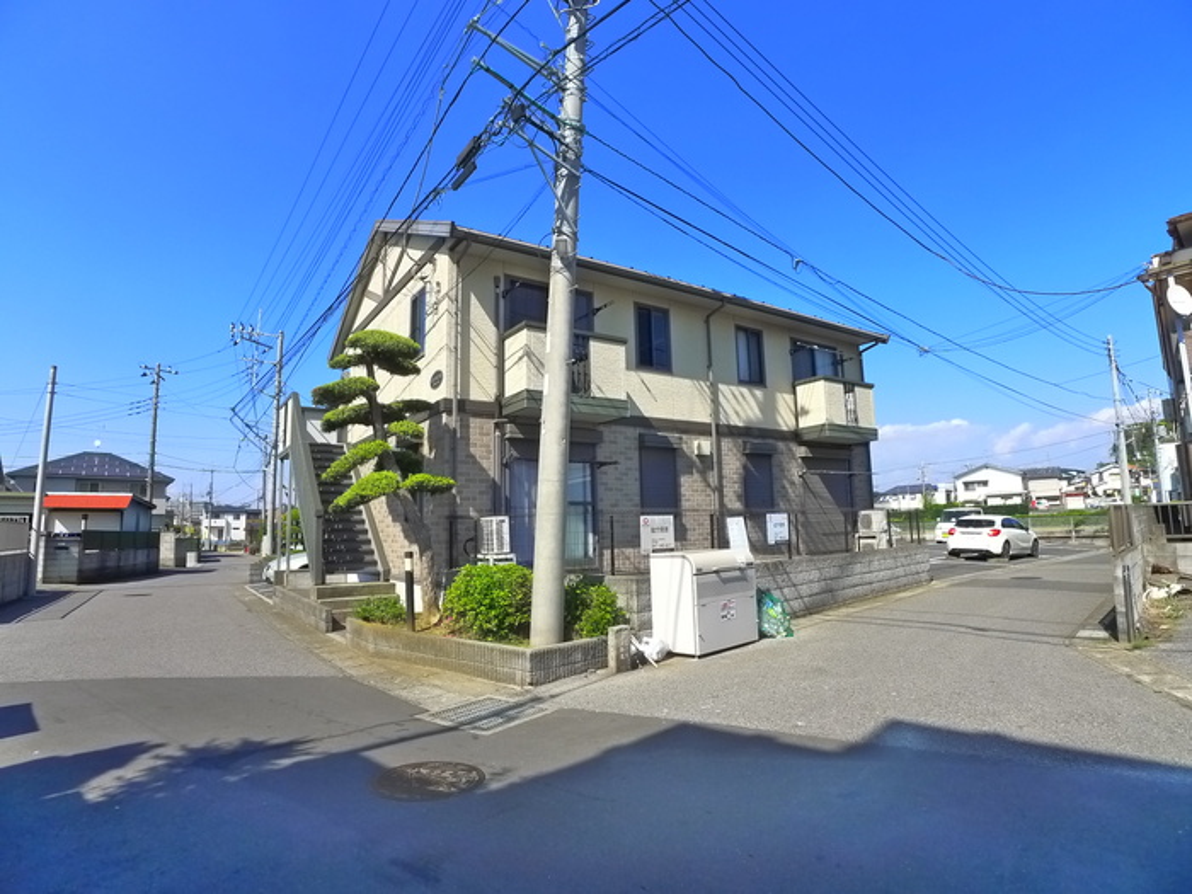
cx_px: 596
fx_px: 826
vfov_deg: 56.8
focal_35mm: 24
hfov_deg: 71.6
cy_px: 447
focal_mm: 5.1
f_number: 4
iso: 400
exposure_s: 1/640
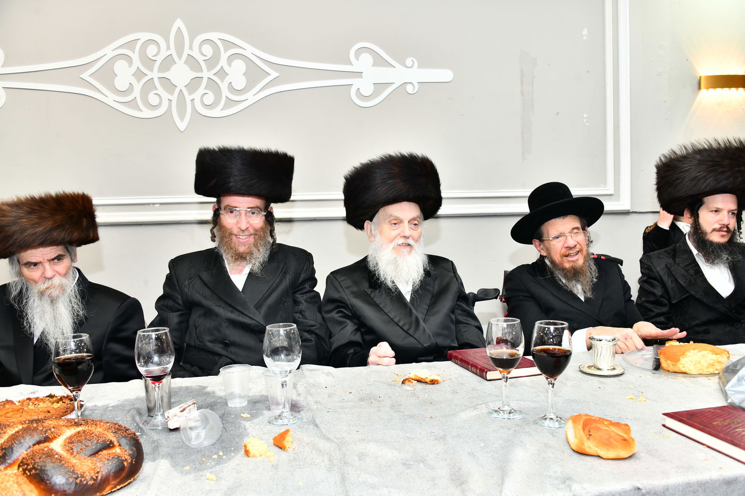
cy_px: 248
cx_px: 372
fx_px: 579
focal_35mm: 28
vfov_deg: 46.4
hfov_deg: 65.5
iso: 1000
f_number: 5.6
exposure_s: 1/160
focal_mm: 28
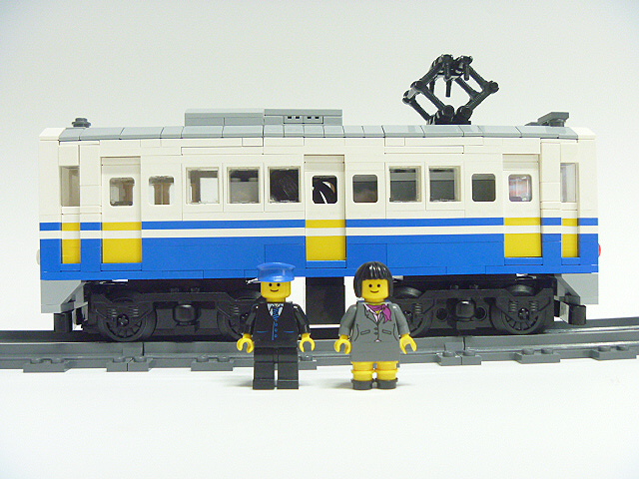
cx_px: 320
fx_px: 646
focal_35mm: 35
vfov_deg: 40.7
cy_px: 240
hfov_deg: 52.6
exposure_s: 1/10
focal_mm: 6.3
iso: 400
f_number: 3.5
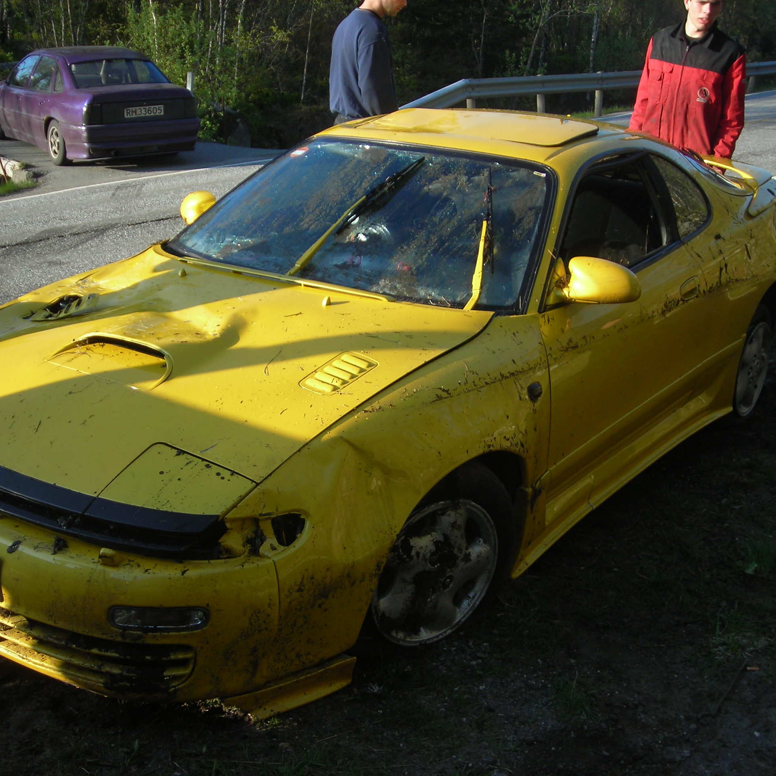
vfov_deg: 37.6
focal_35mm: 45
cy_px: 389
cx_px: 312
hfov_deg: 37.4
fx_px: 1141
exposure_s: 1/248
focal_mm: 6.3
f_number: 3.2
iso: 50
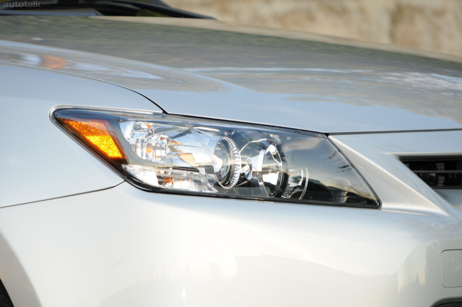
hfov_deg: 6.9
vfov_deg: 4.6
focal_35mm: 300
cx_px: 231
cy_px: 154
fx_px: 3846
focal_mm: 200
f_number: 8
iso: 250
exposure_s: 1/60
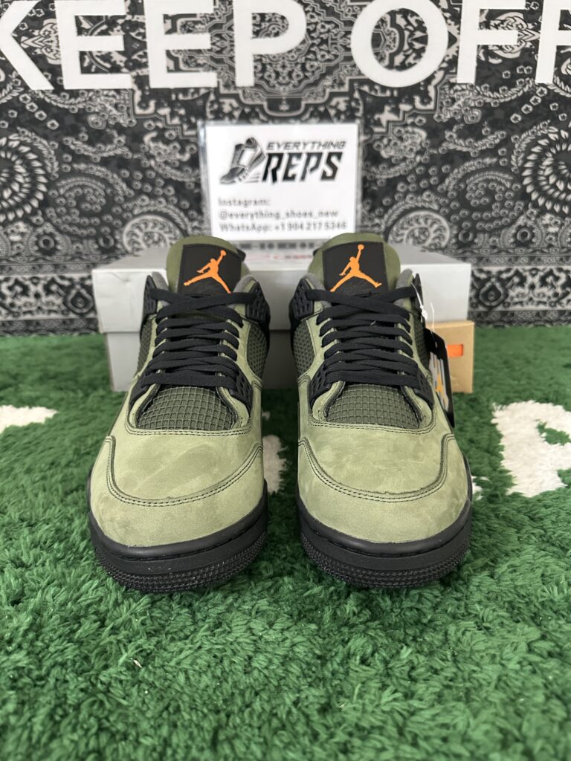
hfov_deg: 56.8
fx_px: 528
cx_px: 286
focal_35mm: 24
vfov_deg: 71.6
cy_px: 380
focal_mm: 6.86
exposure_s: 1/50
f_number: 1.78
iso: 640
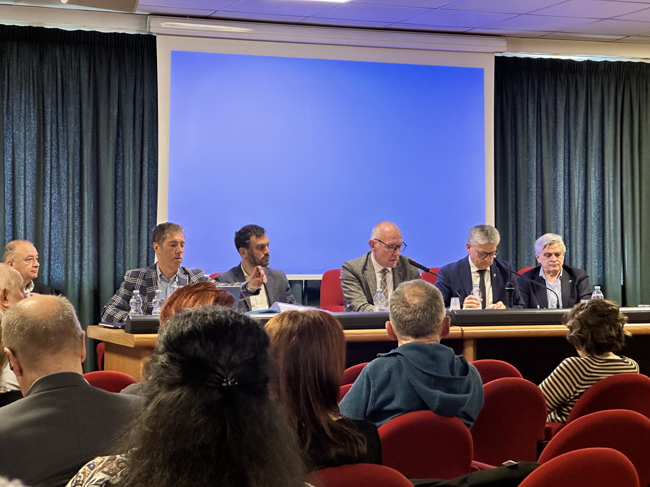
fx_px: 1446
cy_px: 244
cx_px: 325
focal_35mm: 77
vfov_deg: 19.1
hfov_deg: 25.3
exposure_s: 1/45
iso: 160
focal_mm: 9
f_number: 2.8
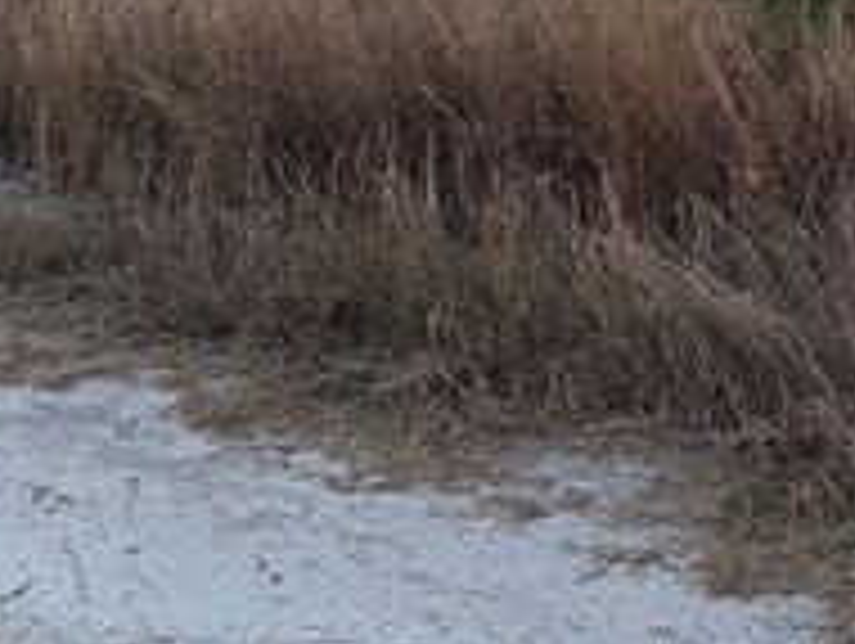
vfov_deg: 21.2
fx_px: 1558
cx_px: 904
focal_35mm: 63
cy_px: -187
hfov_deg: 28.3
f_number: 1.78
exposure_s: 1/718
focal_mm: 6.86
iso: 80
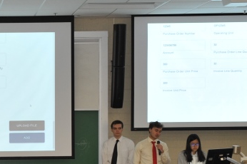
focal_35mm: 104
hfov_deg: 18.7
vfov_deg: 13.0
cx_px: -39
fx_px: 713
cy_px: 152
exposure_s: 1/60
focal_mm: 36
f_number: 5
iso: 1000
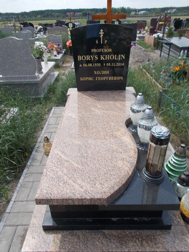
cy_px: 126
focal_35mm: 26
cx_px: 94
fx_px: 189
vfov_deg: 67.3
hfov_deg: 53.1
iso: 80
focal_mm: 4.6
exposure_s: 1/125
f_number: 8
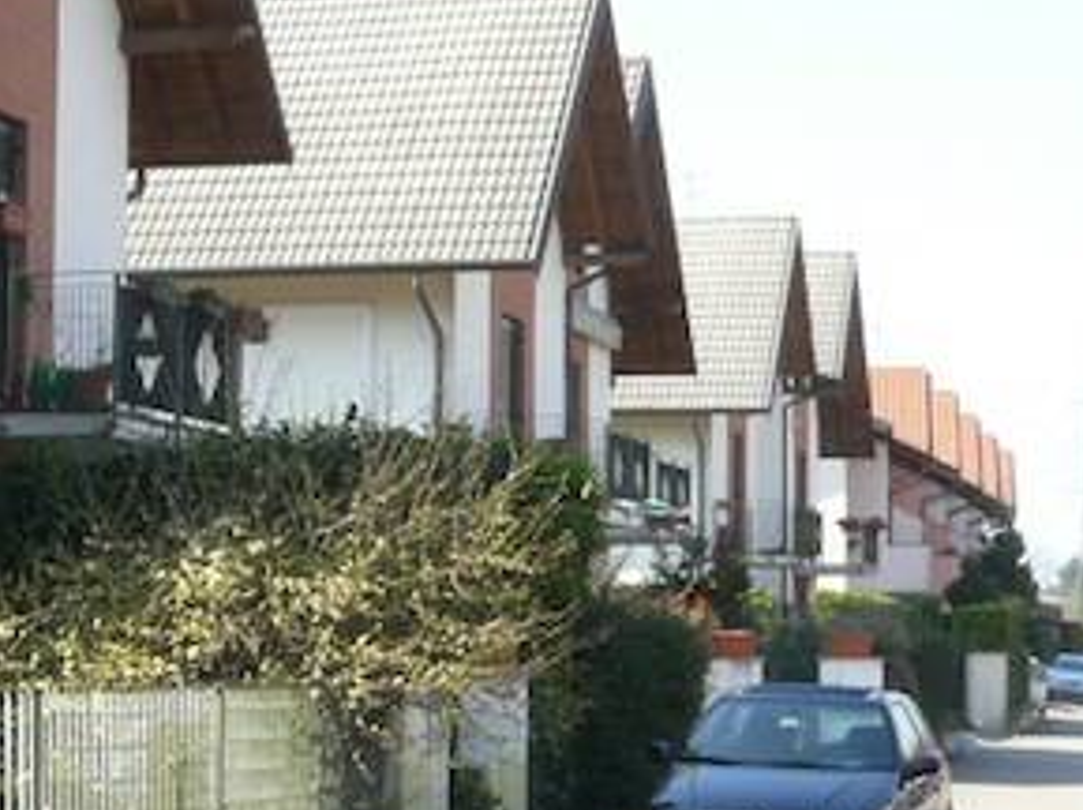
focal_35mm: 97
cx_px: 390
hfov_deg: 20.2
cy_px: 482
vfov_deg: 15.2
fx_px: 3031
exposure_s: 1/60
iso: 100
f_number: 8
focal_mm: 5.7
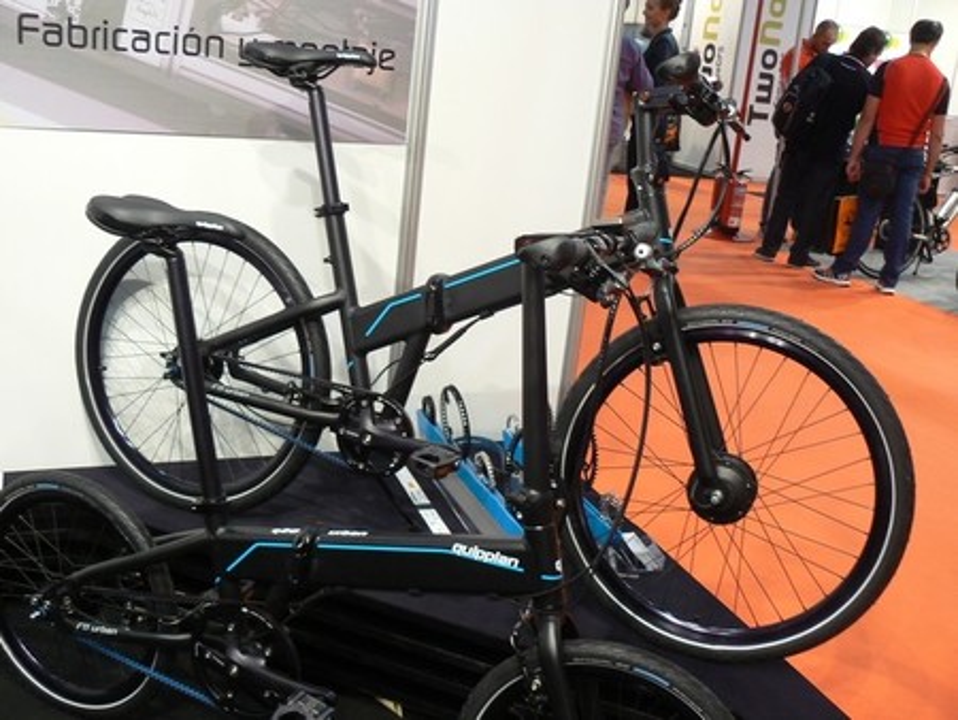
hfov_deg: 51.3
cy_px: 360
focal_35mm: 36
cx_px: 479
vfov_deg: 39.7
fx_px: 997
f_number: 2.8
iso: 100
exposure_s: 1/13
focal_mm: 6
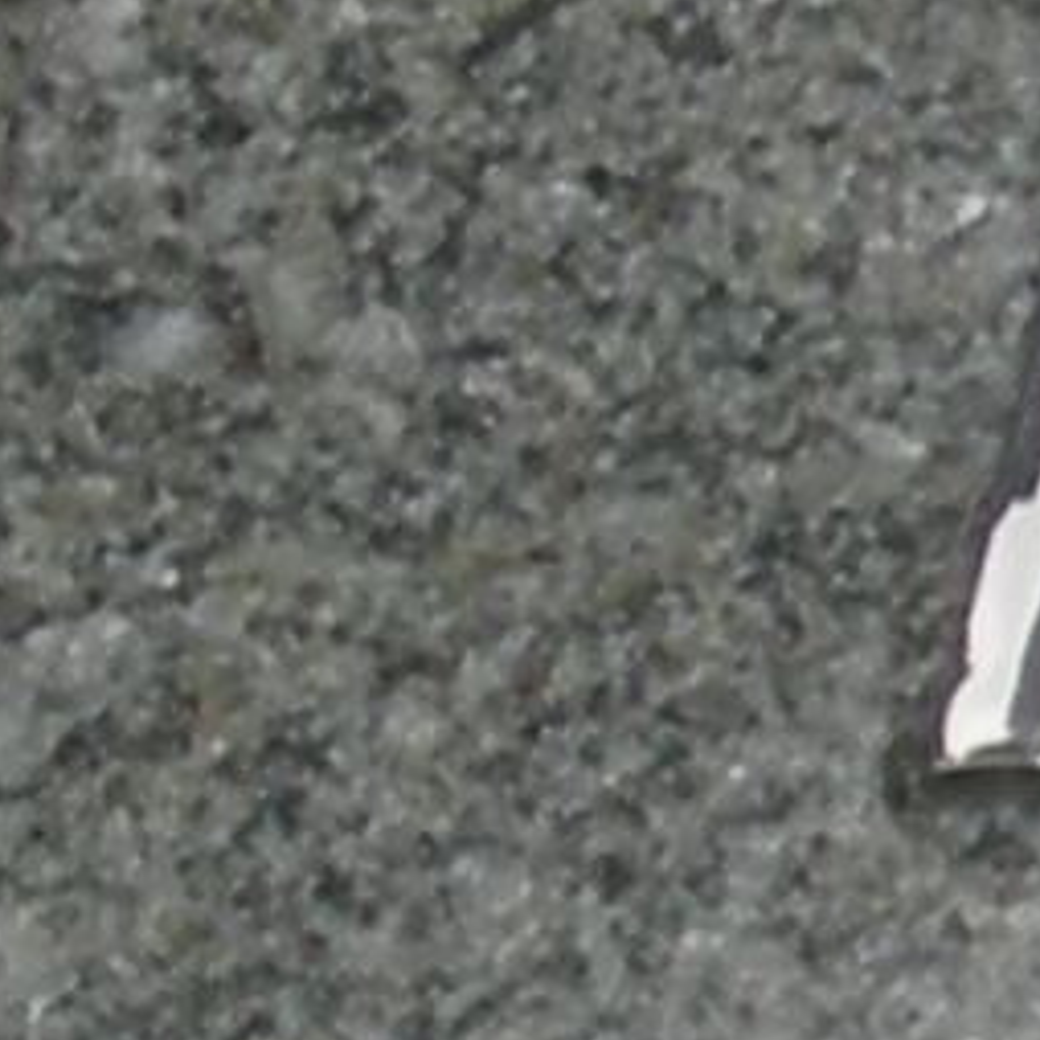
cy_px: 553
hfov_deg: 2.0
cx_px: 4561
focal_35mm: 874
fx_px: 29708
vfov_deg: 2.0
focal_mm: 20.2
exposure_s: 1/183
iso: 64
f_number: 5.5
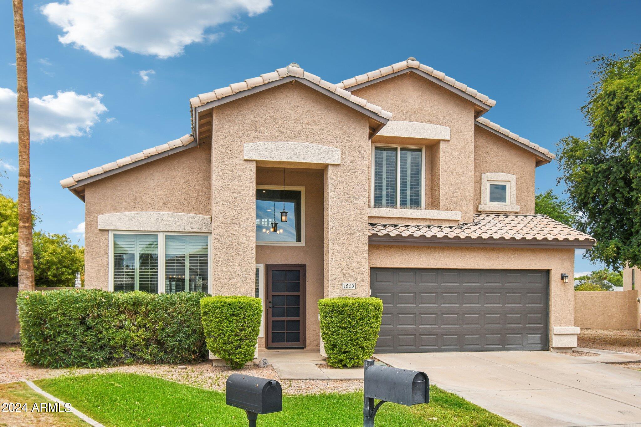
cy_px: 214
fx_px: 534
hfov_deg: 61.9
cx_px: 320
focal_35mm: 30
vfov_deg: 43.6
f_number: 8
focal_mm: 20
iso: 100
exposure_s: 1/500
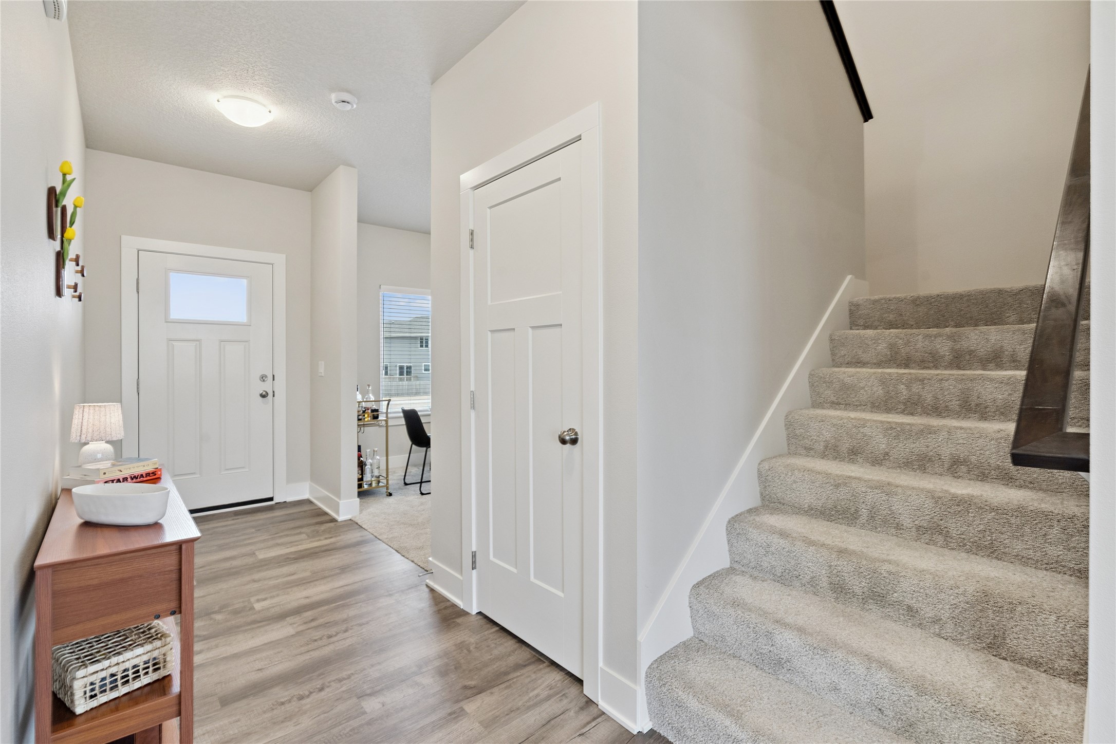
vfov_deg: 73.7
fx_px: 496
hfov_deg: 96.7
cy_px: 372
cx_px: 558
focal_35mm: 16
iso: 800
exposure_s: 1/20
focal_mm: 16
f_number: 9
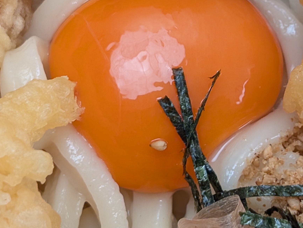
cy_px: 58
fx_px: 1017
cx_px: 161
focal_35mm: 116
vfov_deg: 12.8
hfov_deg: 16.9
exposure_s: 1/24
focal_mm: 6.9
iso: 75
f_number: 1.68
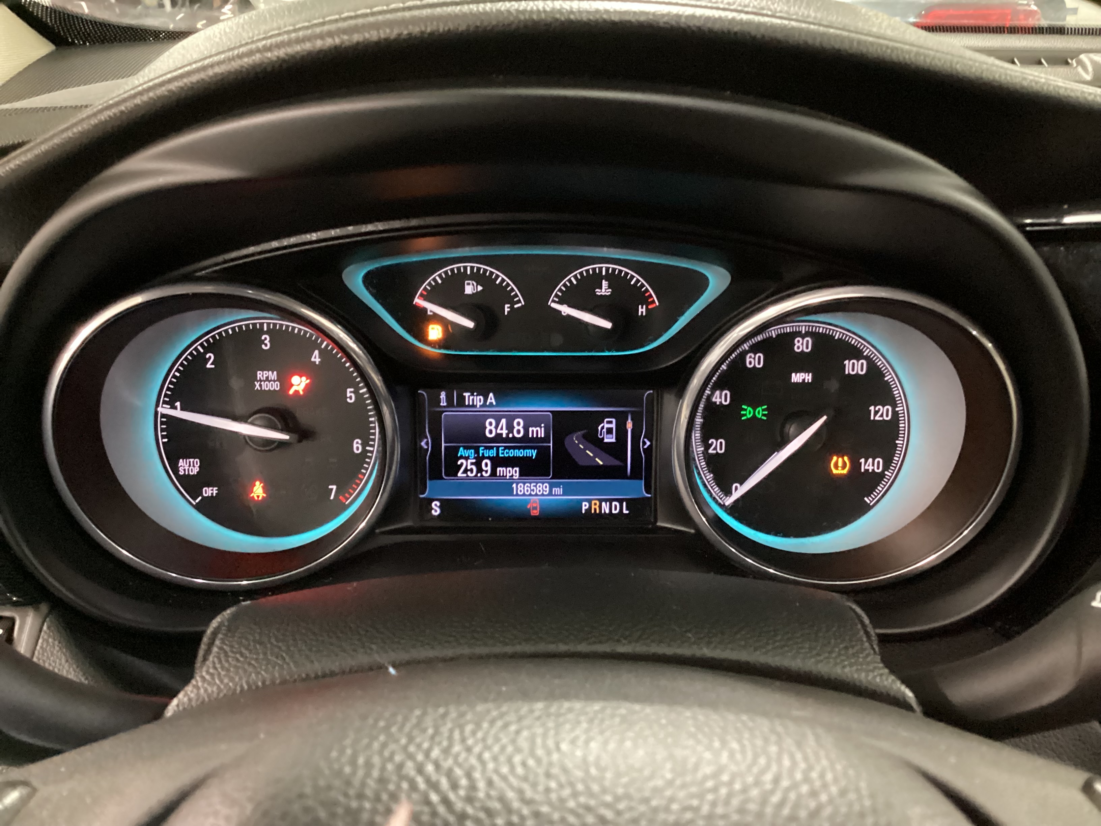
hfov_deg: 58.4
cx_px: 550
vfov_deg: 45.4
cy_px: 413
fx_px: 986
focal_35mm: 31
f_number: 2.4
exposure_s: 1/17
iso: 640
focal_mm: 3.3
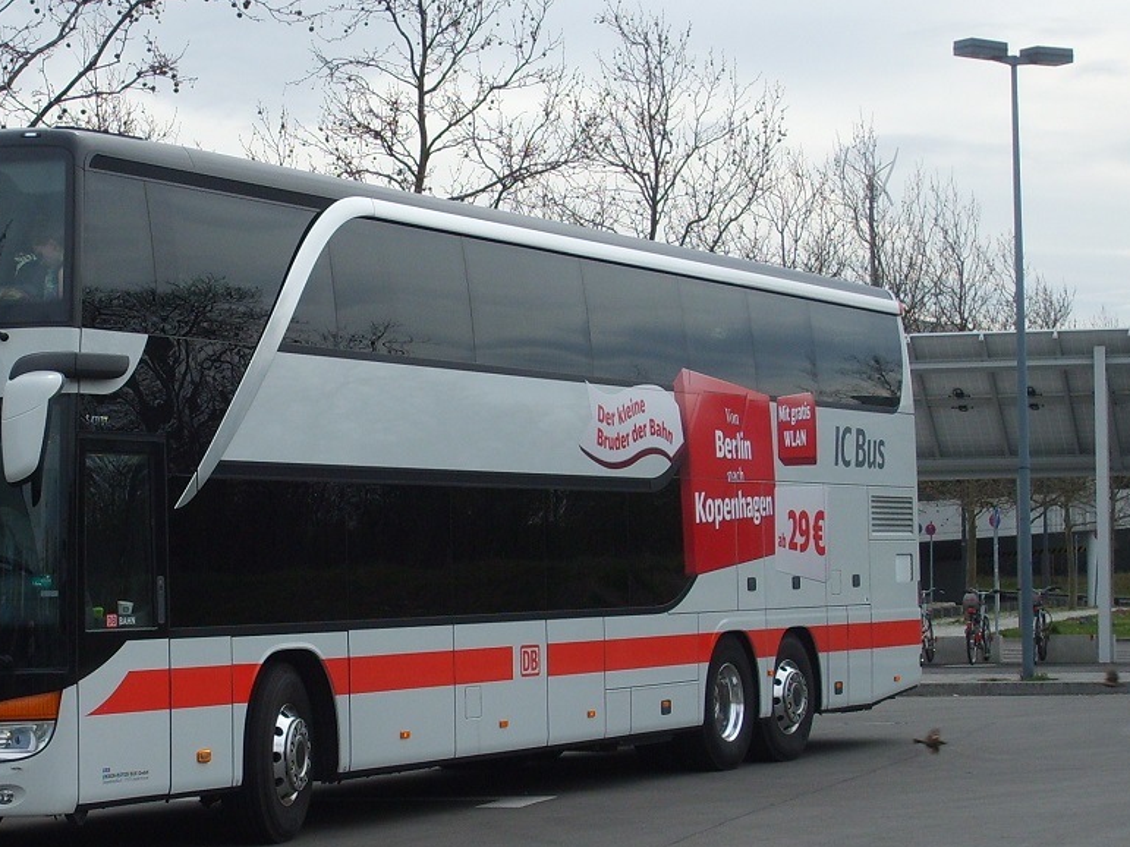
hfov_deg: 20.5
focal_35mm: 95
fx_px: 3101
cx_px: 295
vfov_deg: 15.6
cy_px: 484
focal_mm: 10.3
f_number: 3.6
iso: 50
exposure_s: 1/750
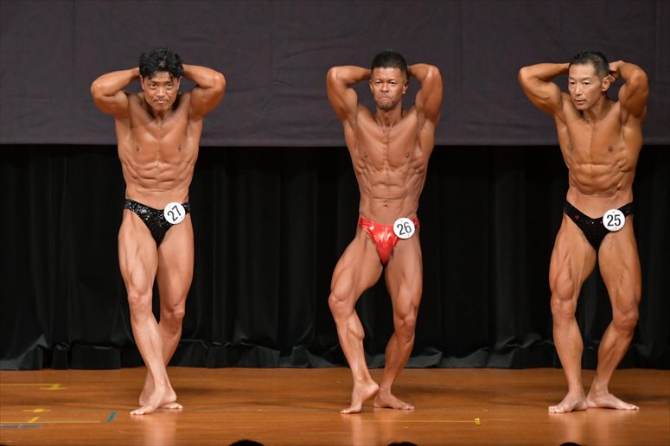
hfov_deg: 7.2
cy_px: 223
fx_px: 5302
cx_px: 335
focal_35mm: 285
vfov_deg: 4.8
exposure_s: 1/400
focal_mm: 190
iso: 5000
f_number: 5.6
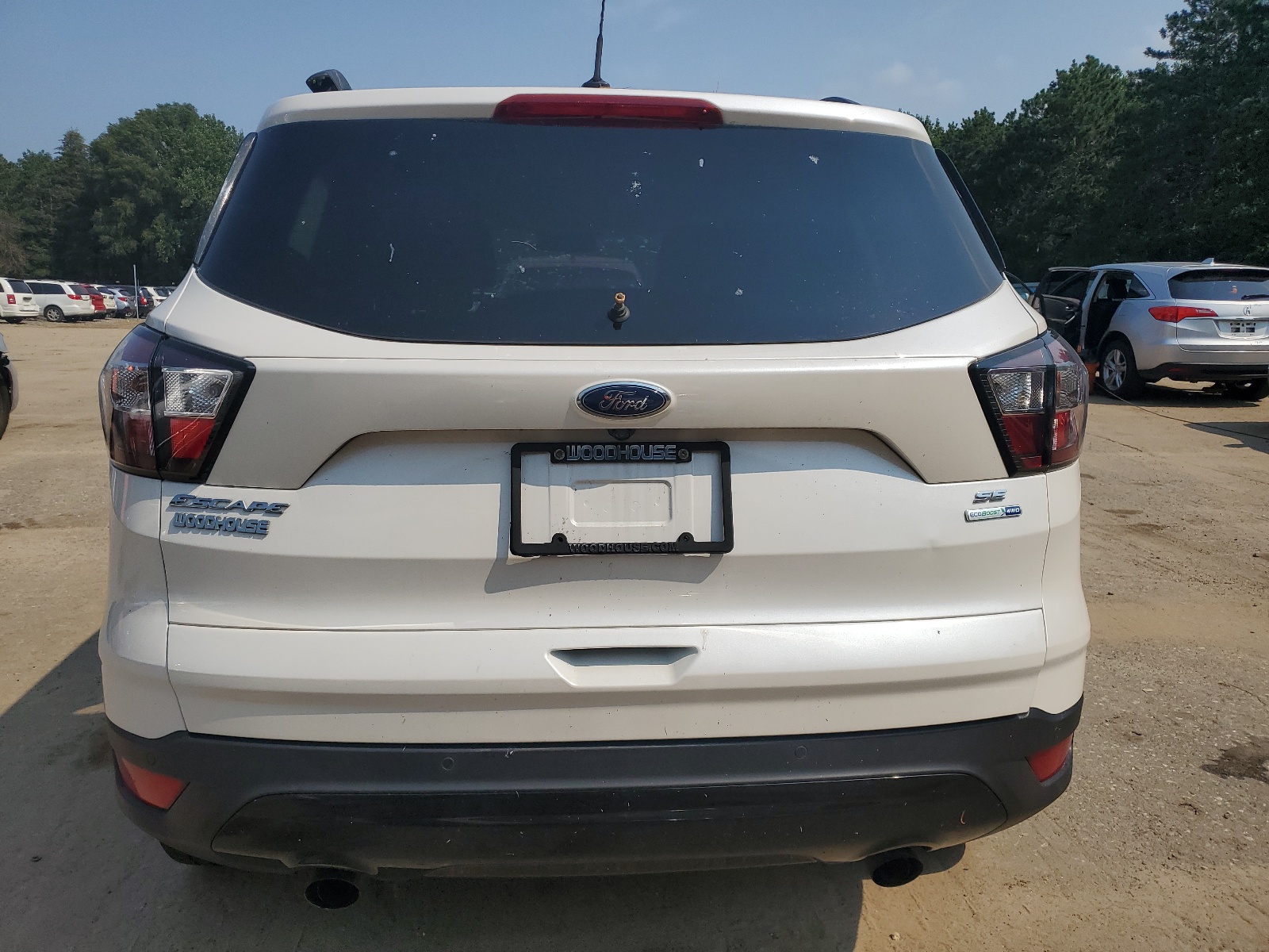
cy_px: 476
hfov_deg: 67.3
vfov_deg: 53.1
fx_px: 953
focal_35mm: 26
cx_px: 634
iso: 50
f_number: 1.5
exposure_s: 1/10000
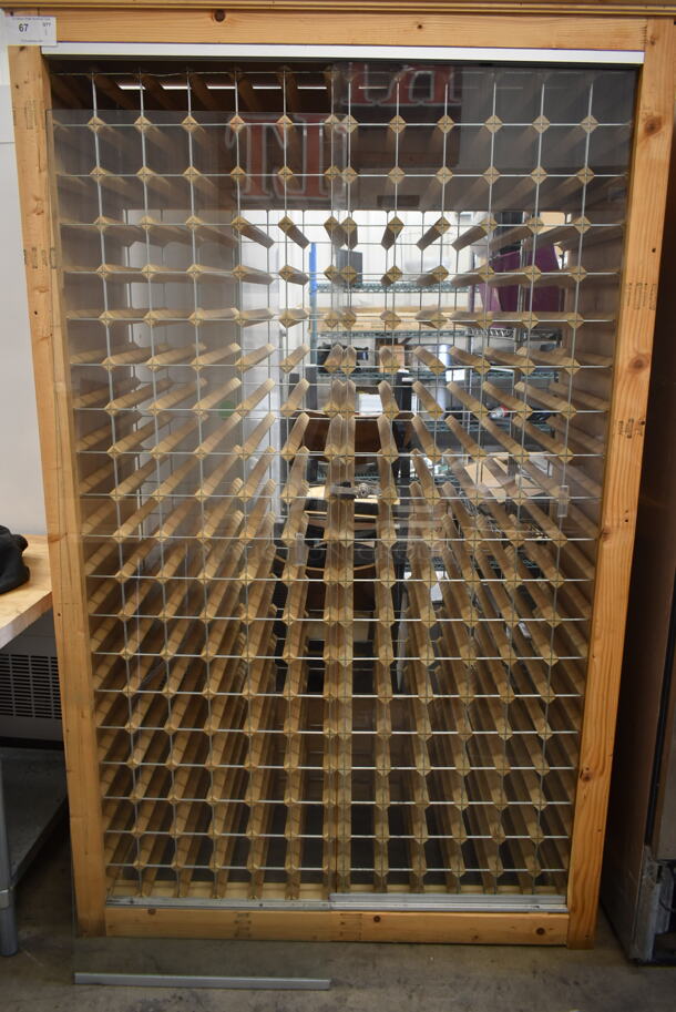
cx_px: 338
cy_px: 506
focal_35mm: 27
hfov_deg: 48.0
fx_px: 759
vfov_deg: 67.3
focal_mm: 18
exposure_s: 1/30
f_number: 3.5
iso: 450
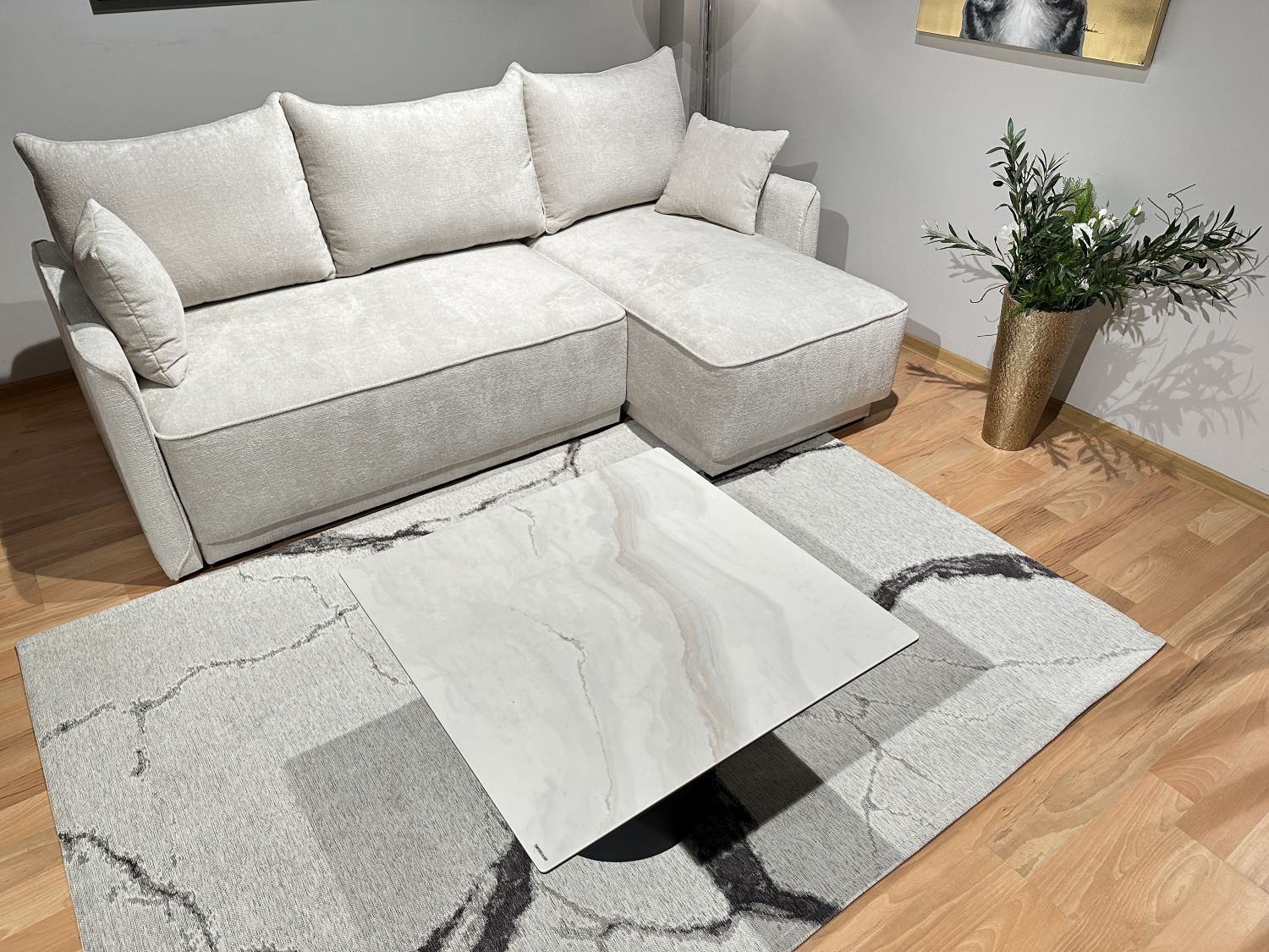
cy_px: 476
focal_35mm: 24
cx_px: 634
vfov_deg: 56.8
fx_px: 880
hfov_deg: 71.6
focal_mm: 6.86
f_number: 1.78
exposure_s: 1/100
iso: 250
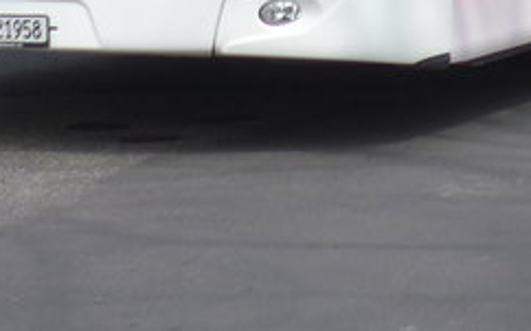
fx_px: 3804
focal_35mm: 263
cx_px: 533
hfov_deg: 7.9
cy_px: -653
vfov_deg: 4.8
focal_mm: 10.7
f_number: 3.3
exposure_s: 1/800
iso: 80
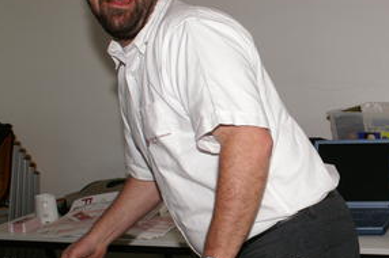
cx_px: 363
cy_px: 152
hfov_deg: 12.1
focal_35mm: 168
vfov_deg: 8.2
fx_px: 1813
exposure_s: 1/60
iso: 200
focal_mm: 50
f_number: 5.6
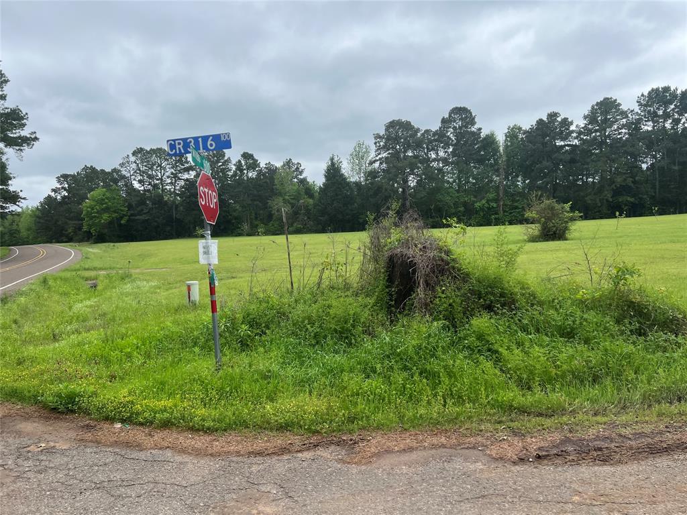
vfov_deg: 53.1
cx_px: 344
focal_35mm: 26
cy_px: 258
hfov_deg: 67.3
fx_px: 516
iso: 50
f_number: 1.5
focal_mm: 5.7
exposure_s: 1/1901
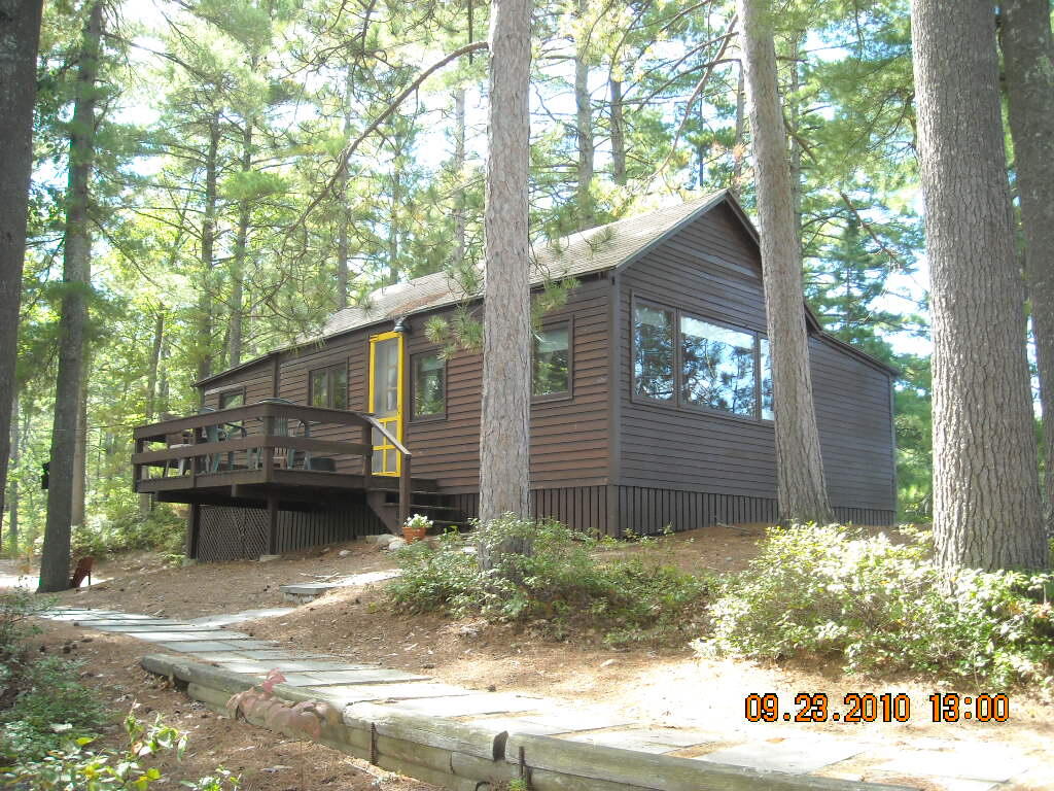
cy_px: 396
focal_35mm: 35
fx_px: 1066
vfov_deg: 40.7
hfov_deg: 52.6
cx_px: 527
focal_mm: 5.7
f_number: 2.8
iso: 200
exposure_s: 1/168
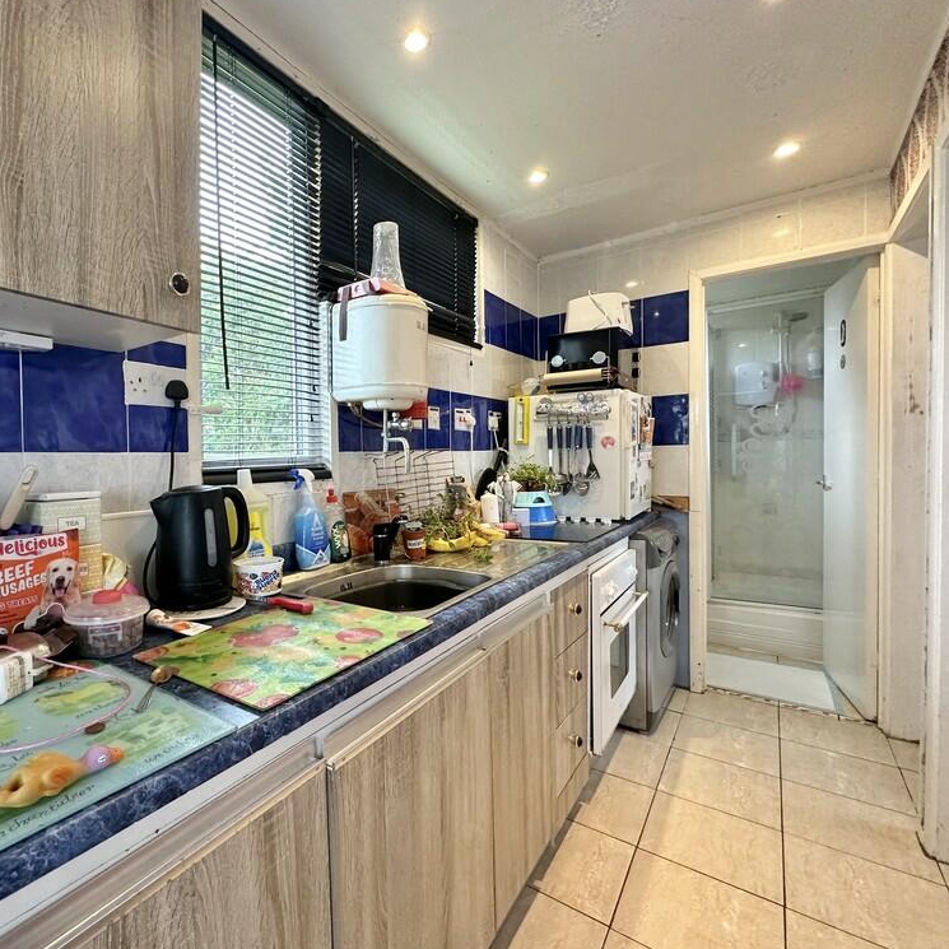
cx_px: 344
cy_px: 473
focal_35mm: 17
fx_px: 527
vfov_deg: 84.0
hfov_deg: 82.0
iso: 250
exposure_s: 1/100
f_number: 2.2
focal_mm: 2.22
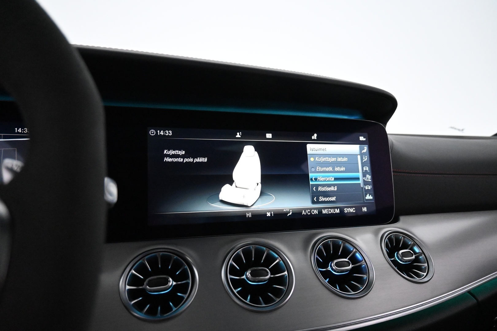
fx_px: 331
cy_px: 166
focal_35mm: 24
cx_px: 248
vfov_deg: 53.1
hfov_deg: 73.7
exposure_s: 1/320
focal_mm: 16
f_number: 3.5
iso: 6400
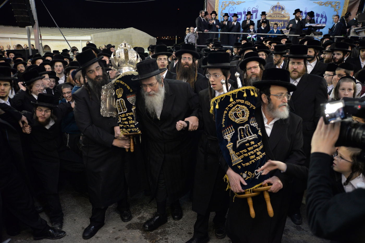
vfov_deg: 43.6
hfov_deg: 61.9
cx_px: 182
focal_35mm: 30
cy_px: 122
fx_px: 304
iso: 2500
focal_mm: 30
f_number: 3
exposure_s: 1/80
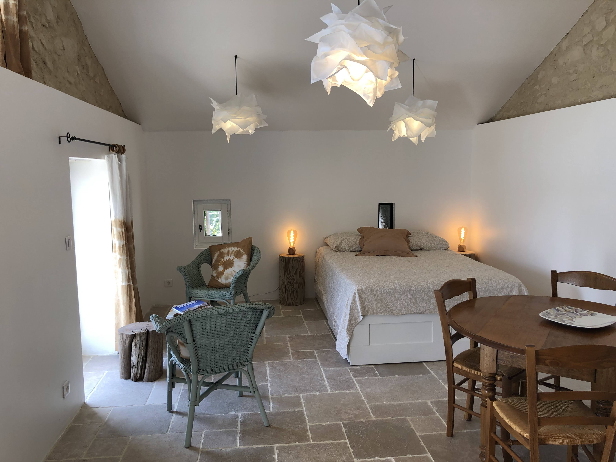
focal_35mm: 28
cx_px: 308
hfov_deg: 63.4
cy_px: 231
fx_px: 498
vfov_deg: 49.7
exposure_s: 1/100
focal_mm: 3.99
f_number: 1.8
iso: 25
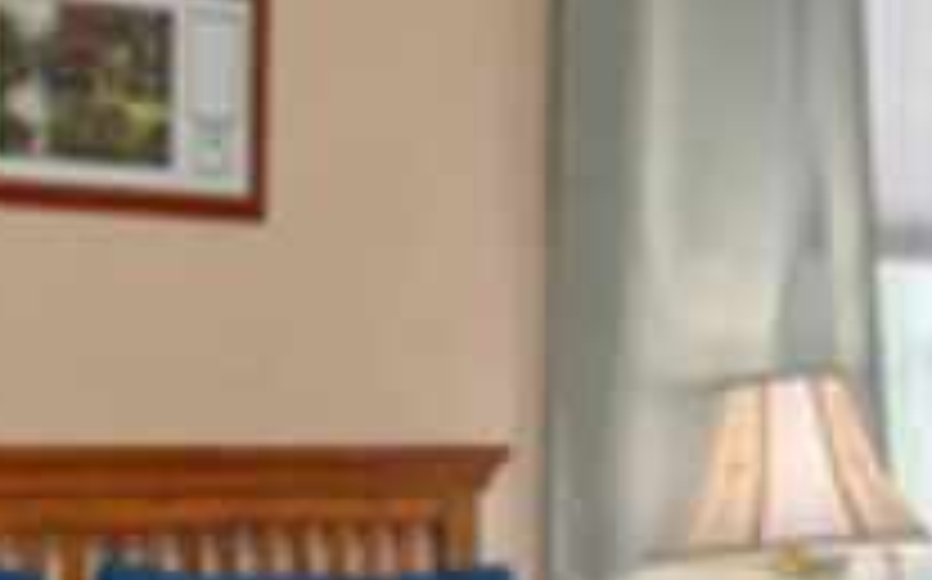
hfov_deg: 19.2
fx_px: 2716
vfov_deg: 12.0
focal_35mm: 107
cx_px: 113
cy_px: 616
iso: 320
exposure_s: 1
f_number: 8
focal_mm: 17
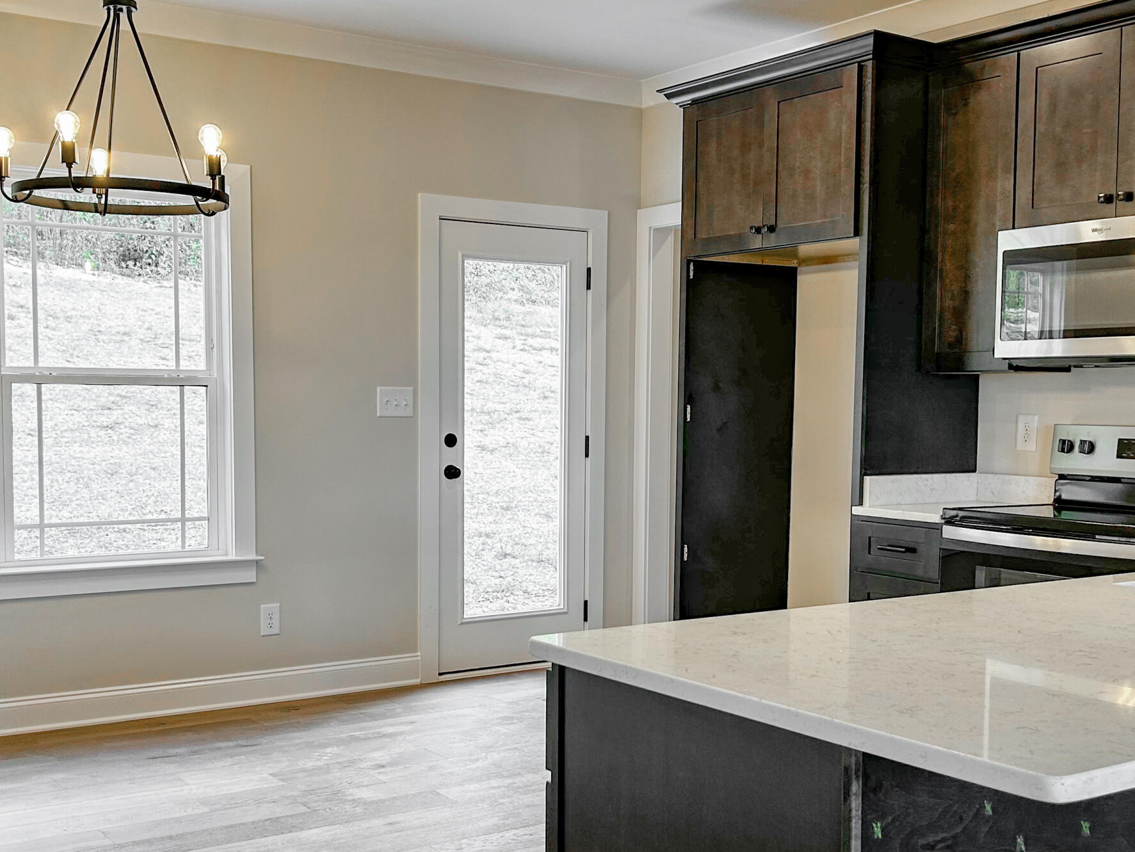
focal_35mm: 44
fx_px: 1443
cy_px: 483
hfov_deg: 42.9
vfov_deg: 32.8
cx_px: 540
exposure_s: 1/120
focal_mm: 5.7
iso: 50
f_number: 1.5
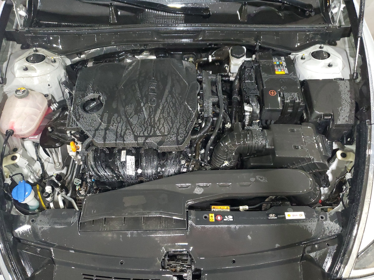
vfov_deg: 49.7
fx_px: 302
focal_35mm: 28
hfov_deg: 63.4
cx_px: 182
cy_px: 146
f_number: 1.5
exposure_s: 1/60.2
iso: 398
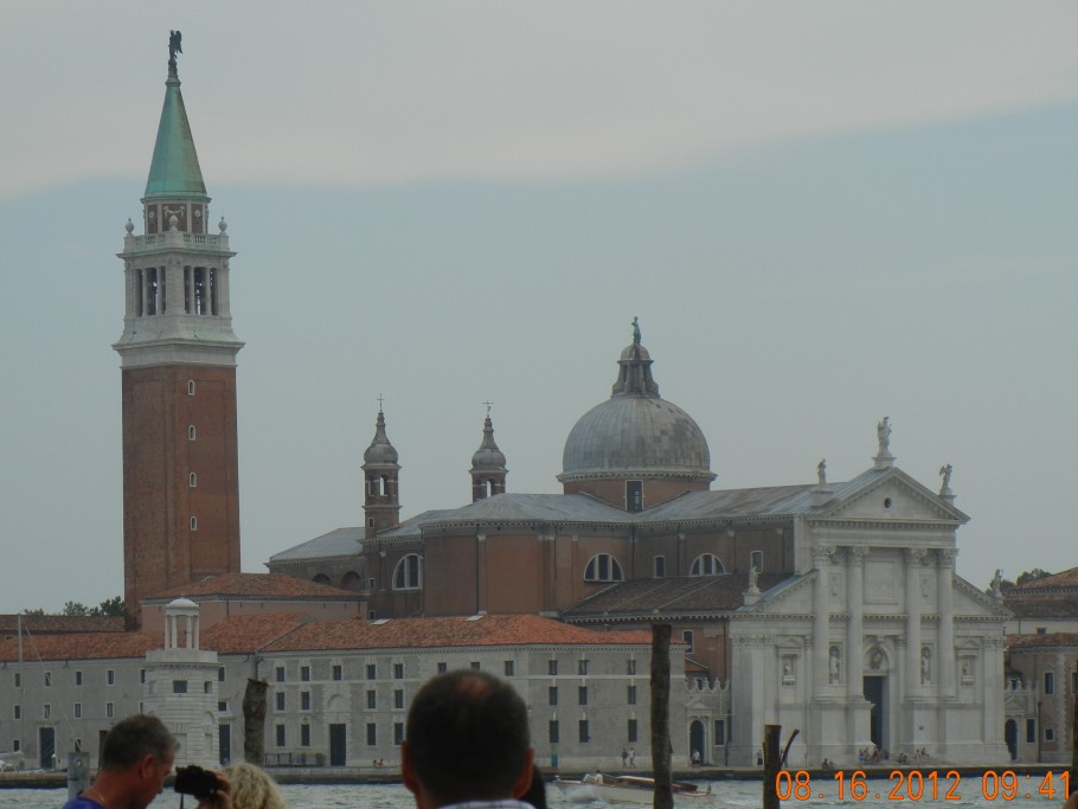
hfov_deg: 11.6
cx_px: 541
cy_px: 425
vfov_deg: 8.7
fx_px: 5327
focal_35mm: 171
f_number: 4.6
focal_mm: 27.4
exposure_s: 1/490
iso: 160
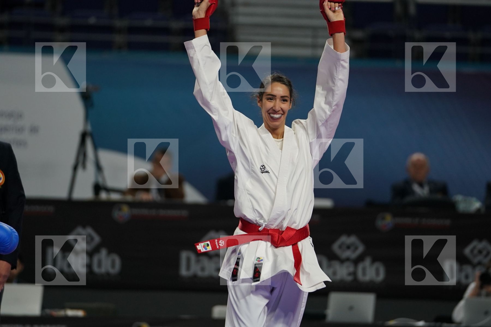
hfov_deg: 7.3
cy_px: 164
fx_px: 3860
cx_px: 246
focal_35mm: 283
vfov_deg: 4.9
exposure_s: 1/1000
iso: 1250
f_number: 2.8
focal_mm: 189
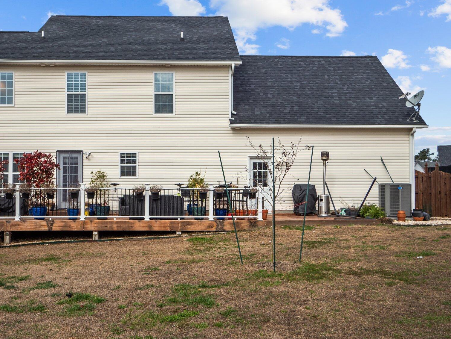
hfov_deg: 48.7
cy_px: 148
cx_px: 184
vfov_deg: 37.7
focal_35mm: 38
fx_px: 495
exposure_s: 1/1600
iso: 200
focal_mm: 14
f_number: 4.5
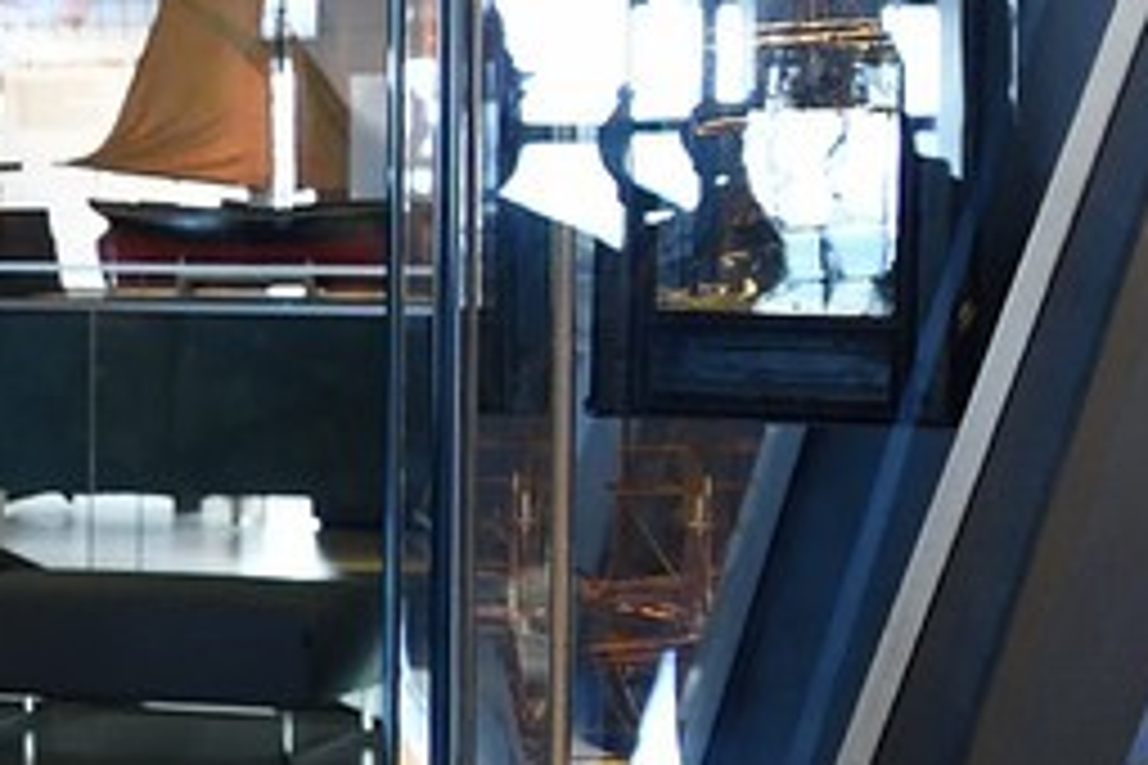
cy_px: 308
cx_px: -2120
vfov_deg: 7.5
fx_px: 5803
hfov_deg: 9.3
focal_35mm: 182
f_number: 5.6
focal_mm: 29
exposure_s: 1/15
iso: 1600
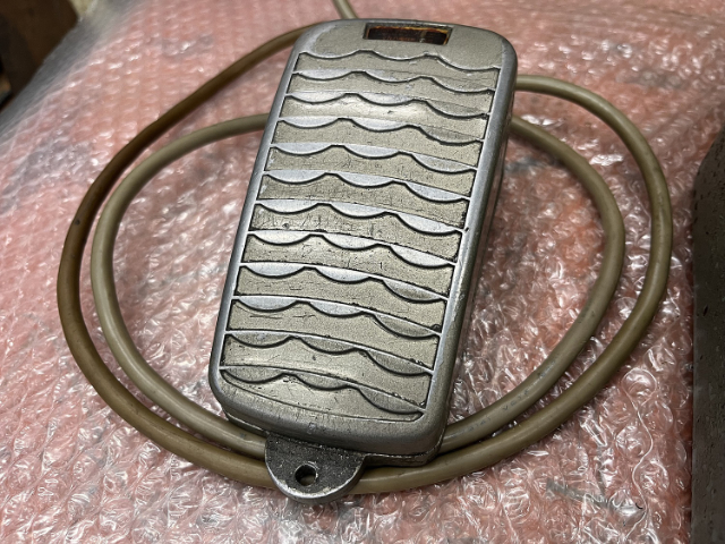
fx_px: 545
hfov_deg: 67.3
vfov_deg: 53.1
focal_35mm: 26
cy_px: 272
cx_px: 362
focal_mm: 5.1
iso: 100
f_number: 1.6
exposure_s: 1/50
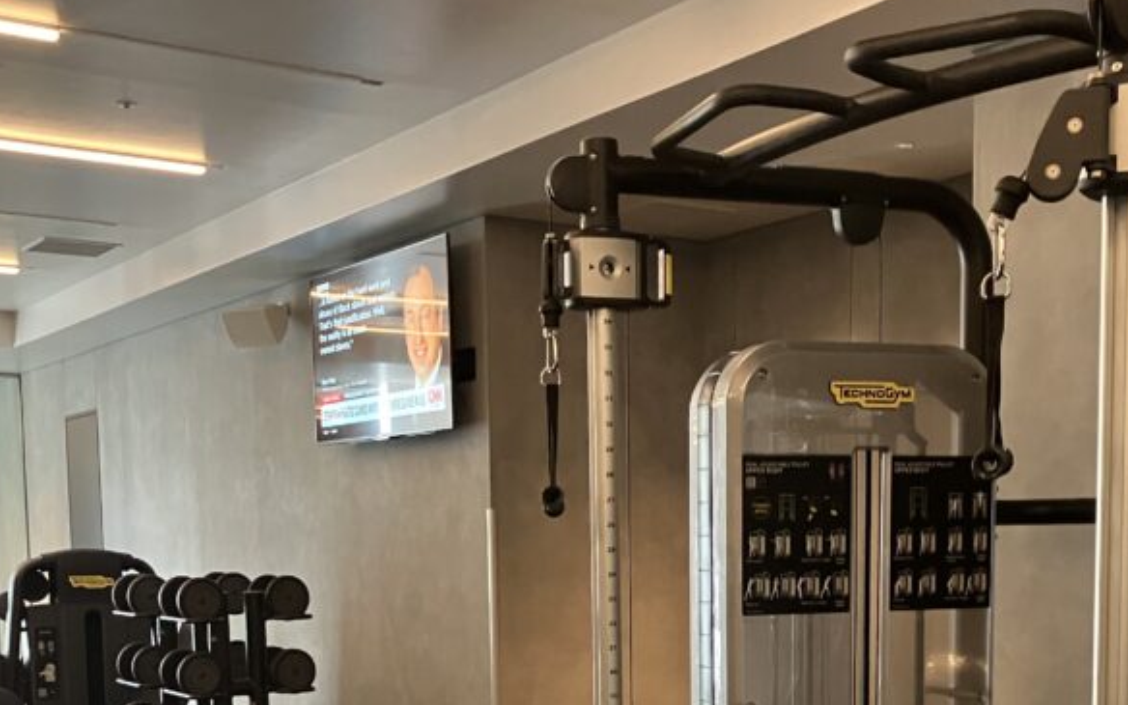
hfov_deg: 38.9
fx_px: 1599
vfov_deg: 23.8
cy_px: 711
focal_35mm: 52
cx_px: 601
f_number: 1.8
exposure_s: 1/30
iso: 640
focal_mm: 3.99
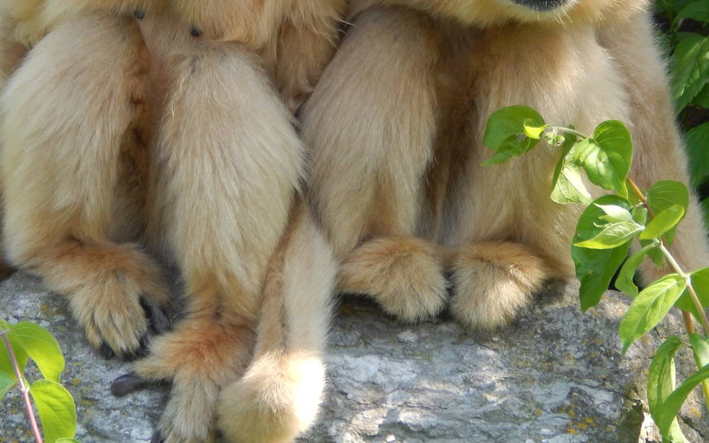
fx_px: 8078
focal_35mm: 418
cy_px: 80
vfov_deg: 3.1
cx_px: 340
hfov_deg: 5.0
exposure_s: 1/100
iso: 125
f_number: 5.6
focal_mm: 44.9
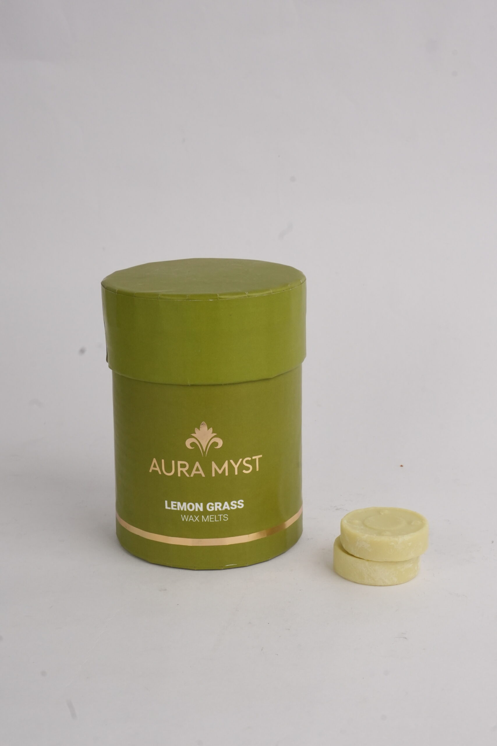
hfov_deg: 28.1
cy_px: 373
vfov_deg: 41.1
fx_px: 994
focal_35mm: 48
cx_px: 248
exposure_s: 1/90
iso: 1000
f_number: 16
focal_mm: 32
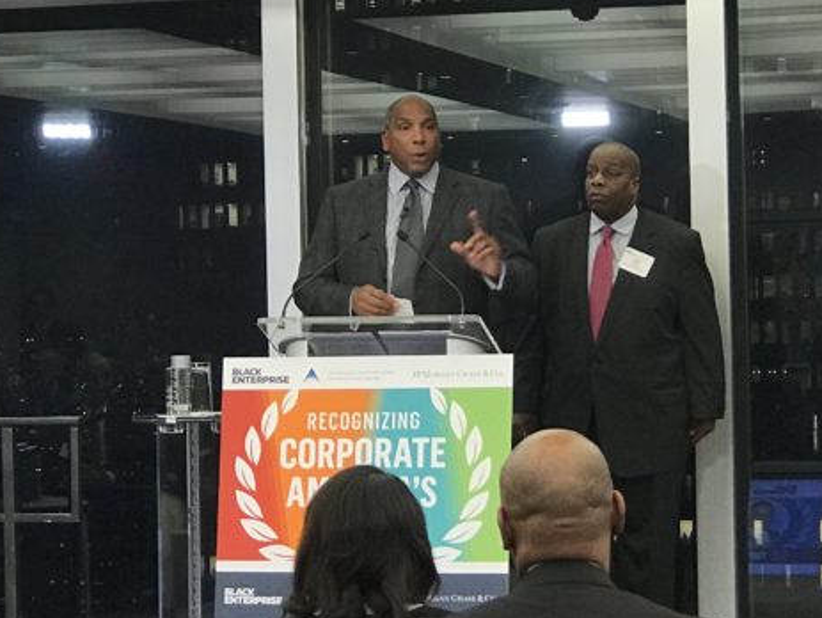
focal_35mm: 123
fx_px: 2923
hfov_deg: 16.0
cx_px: 522
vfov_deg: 12.1
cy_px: 297
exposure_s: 1/53
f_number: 2.8
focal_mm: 6.6
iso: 100
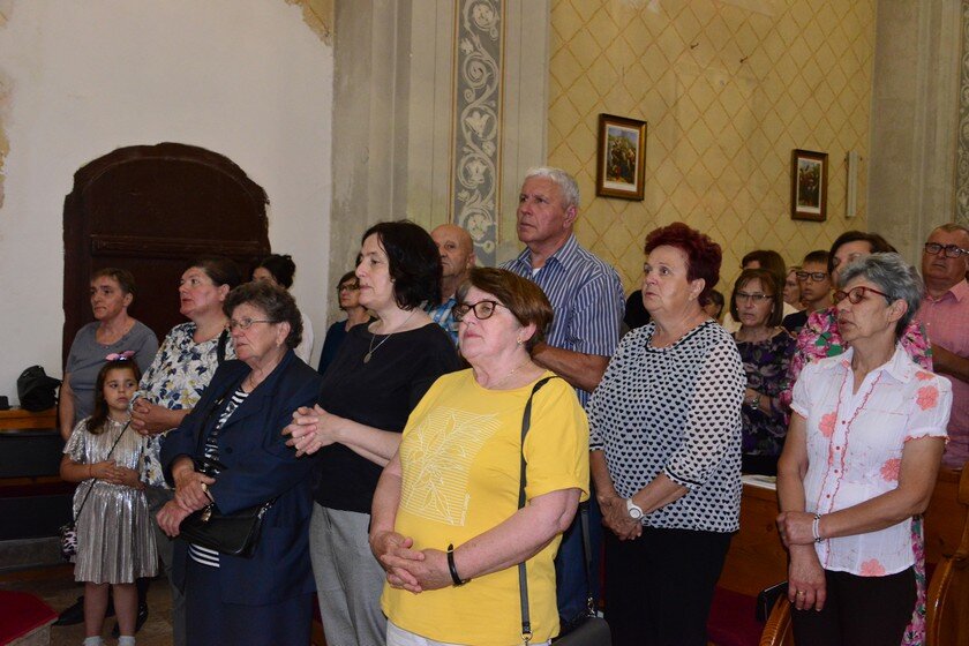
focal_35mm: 35
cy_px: 323
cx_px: 484
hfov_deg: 54.4
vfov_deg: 37.9
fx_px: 942
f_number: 8
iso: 6400
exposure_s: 1/60
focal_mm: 35
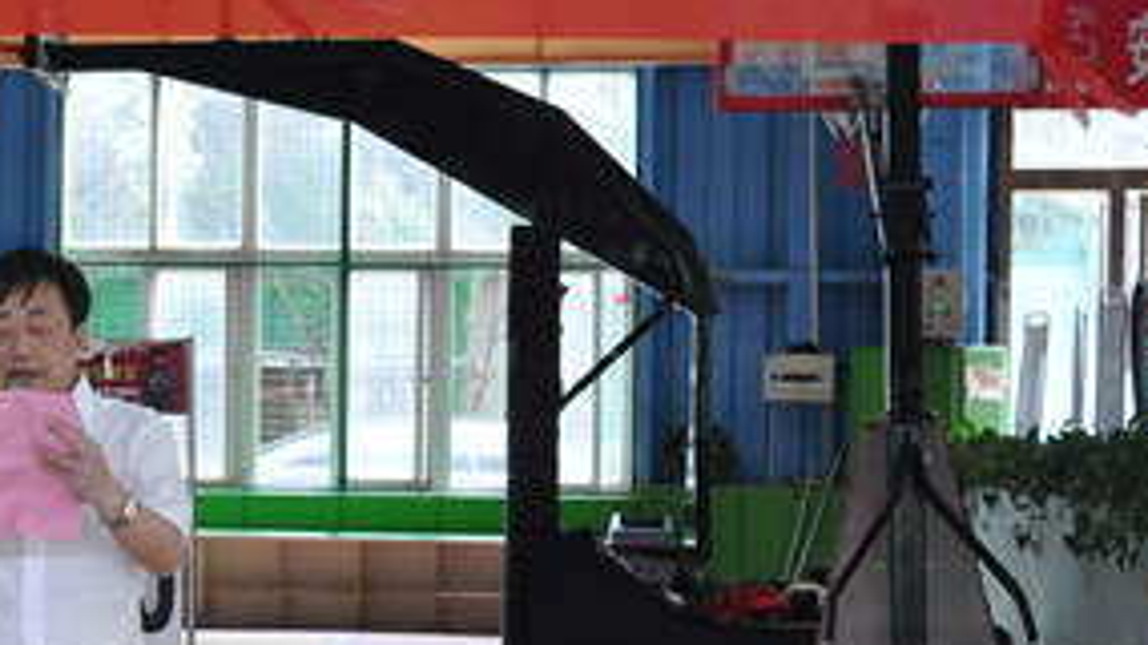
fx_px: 5446
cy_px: 409
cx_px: -60
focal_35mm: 179
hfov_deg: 11.9
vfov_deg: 6.8
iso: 1000
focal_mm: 50
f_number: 8
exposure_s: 1/60
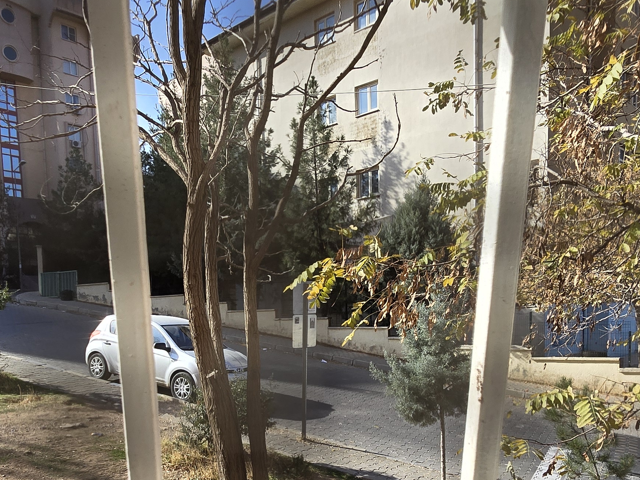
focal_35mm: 30
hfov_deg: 59.9
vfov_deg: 44.5
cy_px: 383
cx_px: 295
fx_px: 555
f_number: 2.2
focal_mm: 2.2
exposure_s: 1/1262
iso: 50
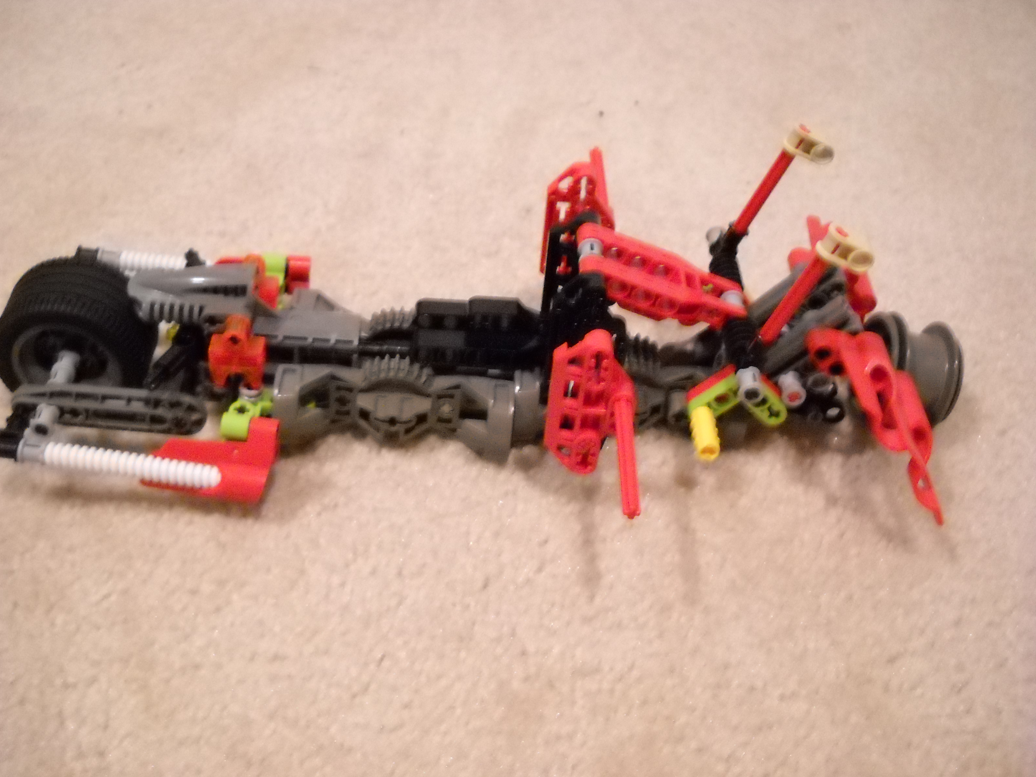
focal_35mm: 42
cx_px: 508
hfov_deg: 44.8
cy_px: 380
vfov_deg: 34.4
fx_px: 1257
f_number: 3.1
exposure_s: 1/11
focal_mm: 6.72
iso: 800
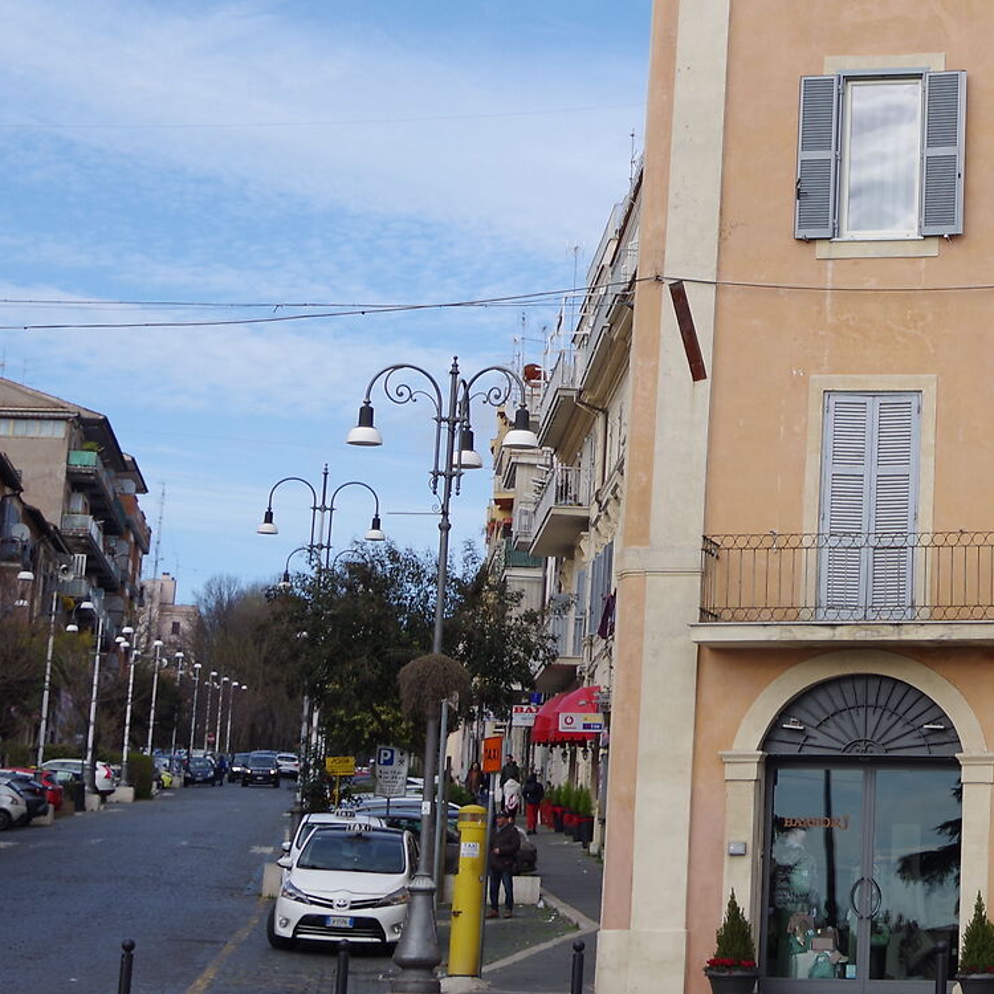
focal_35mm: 98
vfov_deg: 17.6
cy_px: 187
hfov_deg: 17.2
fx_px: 3184
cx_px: 1074
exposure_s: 1/200
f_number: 5.6
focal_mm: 36
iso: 100
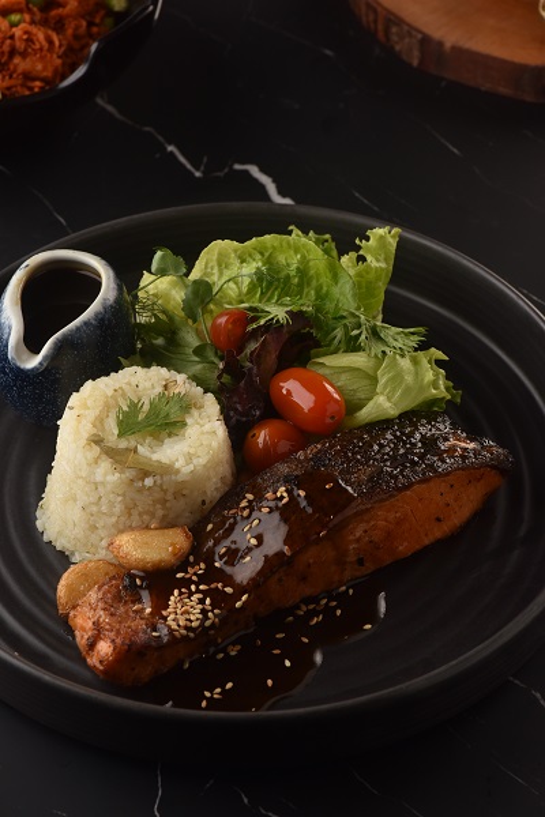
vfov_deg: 20.4
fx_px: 2271
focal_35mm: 100
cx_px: 272
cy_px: 408
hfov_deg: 13.7
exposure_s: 1/80
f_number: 13
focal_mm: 100
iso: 400
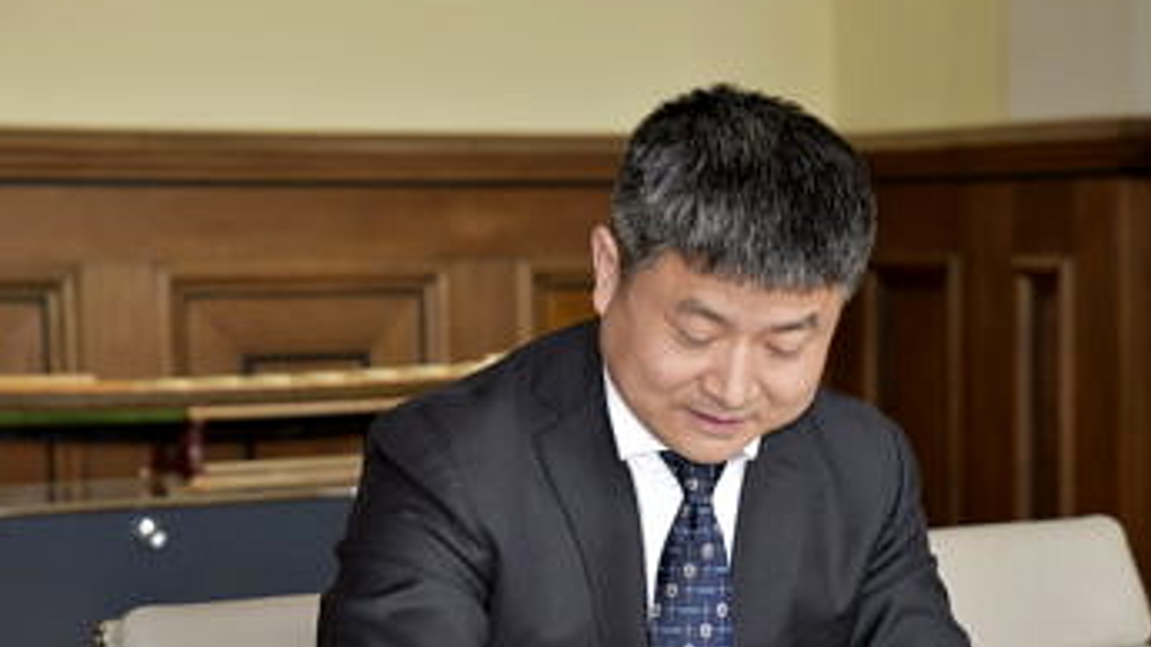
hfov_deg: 20.9
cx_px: 691
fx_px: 3113
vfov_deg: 11.8
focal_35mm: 102
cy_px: 514
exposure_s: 1/80
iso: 800
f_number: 4.5
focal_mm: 70
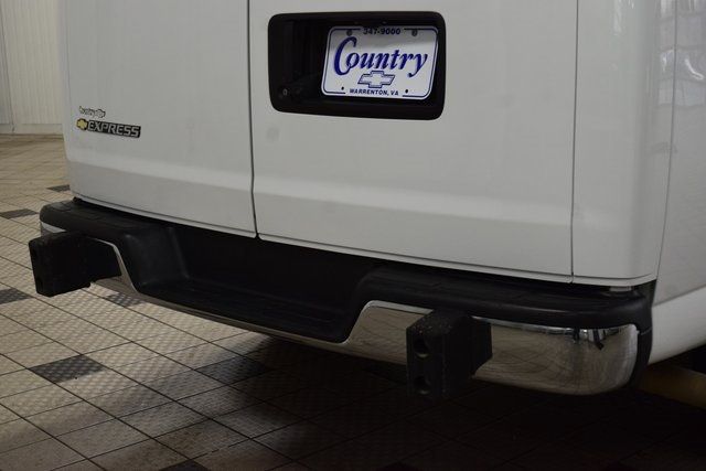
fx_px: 1030
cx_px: 353
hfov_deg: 37.8
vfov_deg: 25.8
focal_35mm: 52
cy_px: 236
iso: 1250
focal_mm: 35
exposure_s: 1/60
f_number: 8
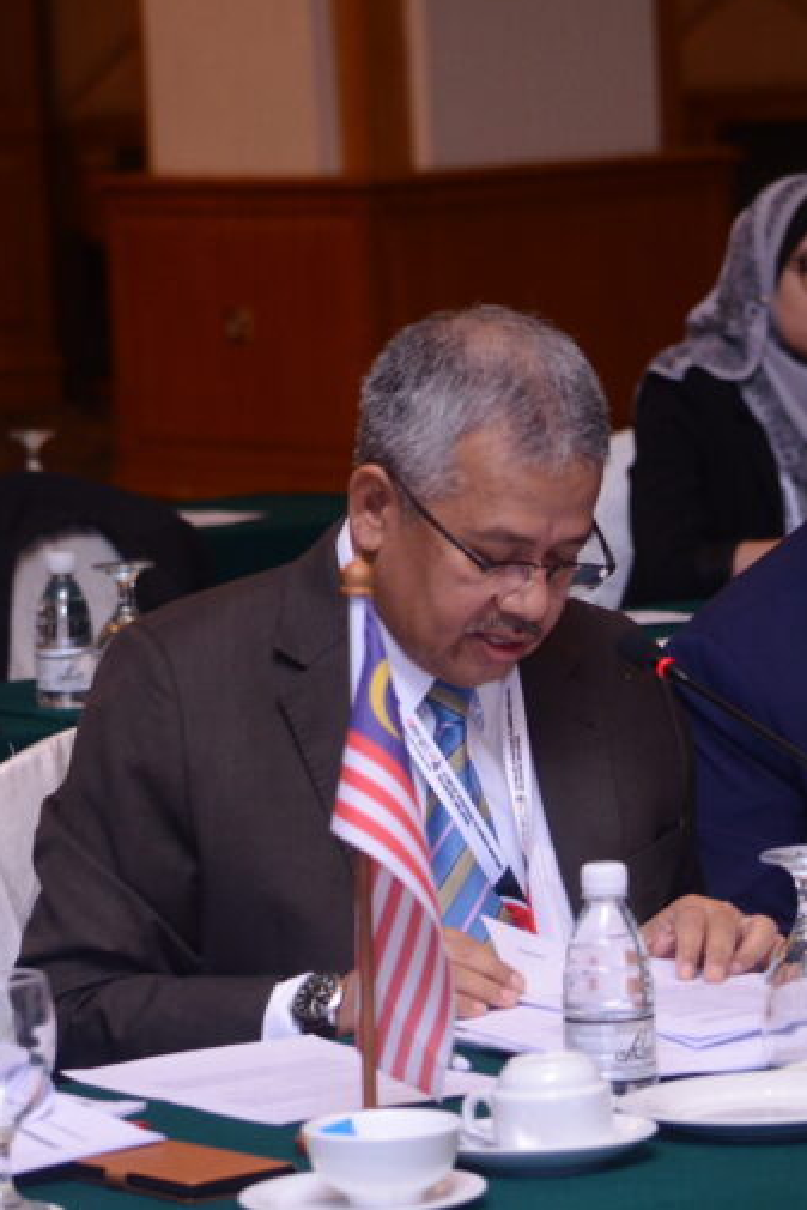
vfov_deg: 11.3
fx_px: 6115
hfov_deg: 7.5
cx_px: 522
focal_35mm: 182
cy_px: 603
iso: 1600
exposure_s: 1/125
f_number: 4.5
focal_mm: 80
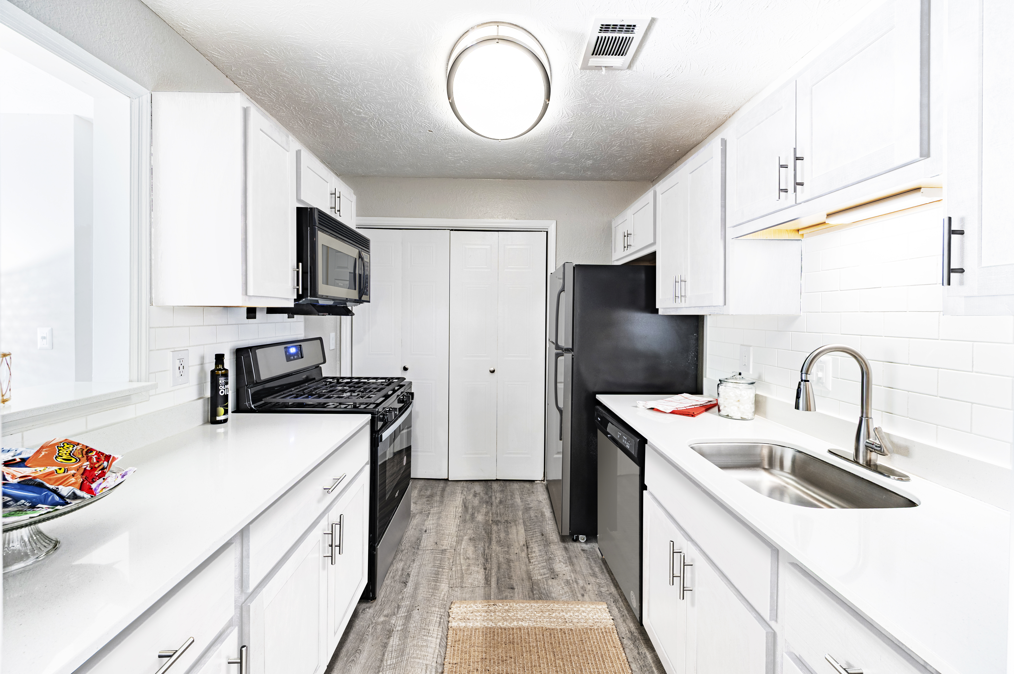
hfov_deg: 104.3
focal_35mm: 14
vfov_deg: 81.1
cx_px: 507
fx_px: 394
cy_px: 337
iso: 400
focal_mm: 14
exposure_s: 1/25
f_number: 8
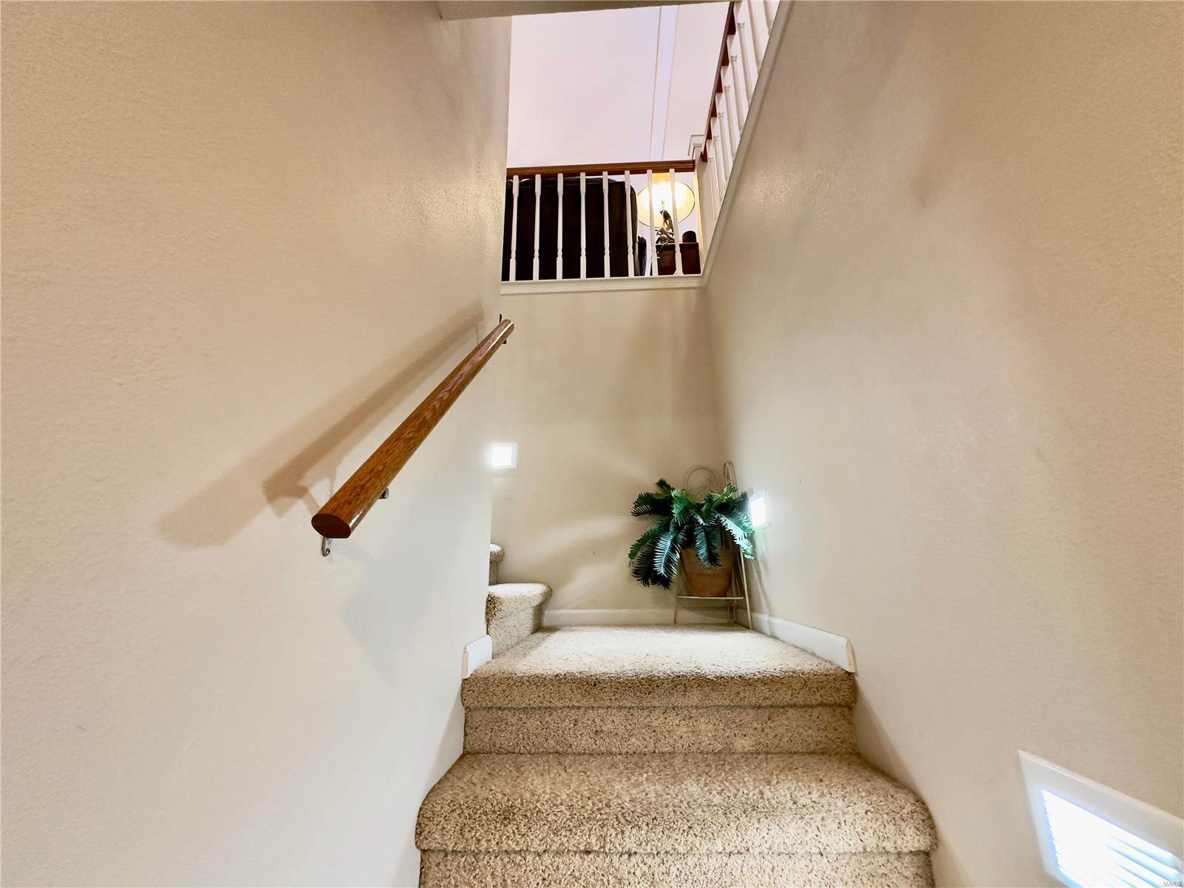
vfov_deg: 85.7
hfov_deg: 102.1
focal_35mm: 14
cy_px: 444
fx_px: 479
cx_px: 592
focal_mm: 2.22
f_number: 2.2
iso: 500
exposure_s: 1/60
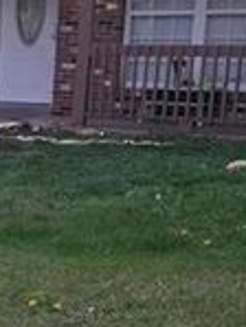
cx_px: -178
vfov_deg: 18.8
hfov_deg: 13.2
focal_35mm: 103
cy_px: 275
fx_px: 975
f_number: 1.7
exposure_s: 1/120
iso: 1600
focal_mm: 6.3
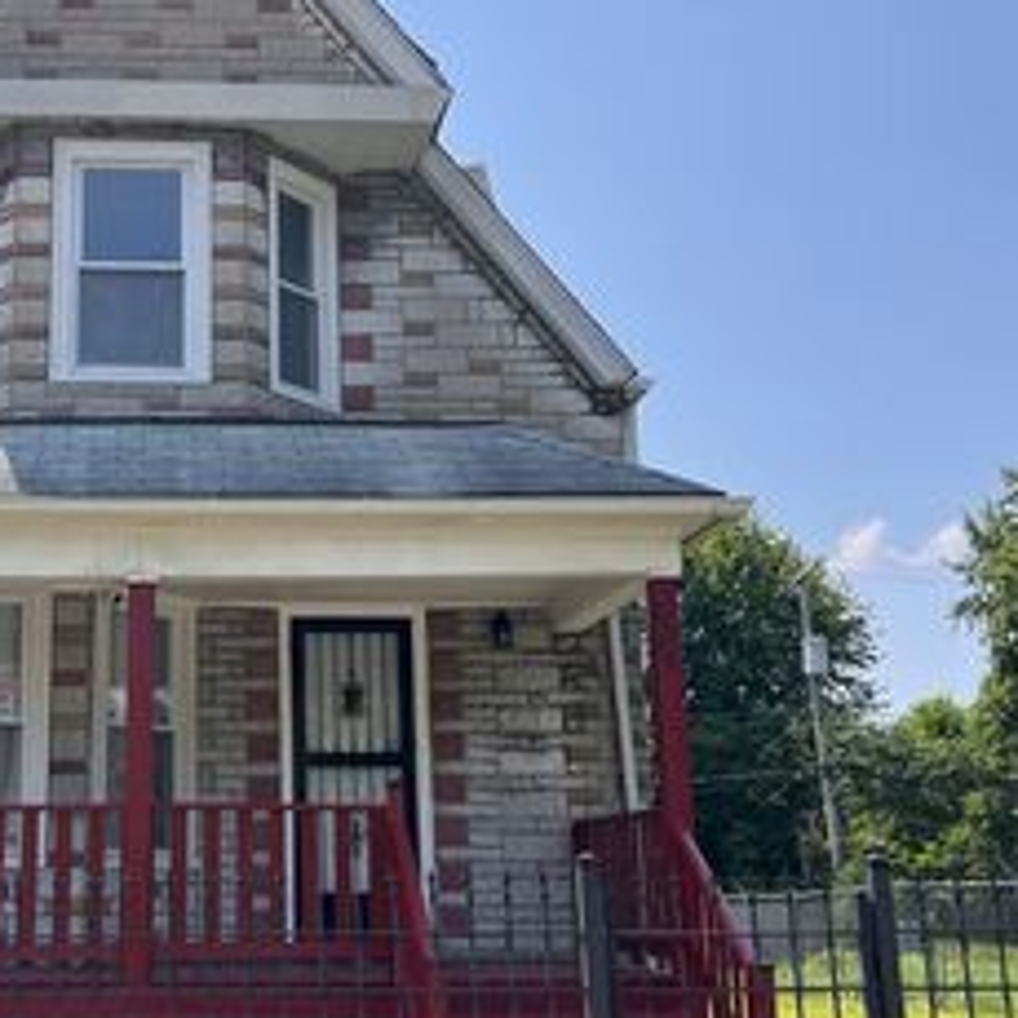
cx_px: 230
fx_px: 1664
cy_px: 507
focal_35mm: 50
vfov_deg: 34.0
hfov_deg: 33.2
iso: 50
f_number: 1.5
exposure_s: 1/4444
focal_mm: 5.7
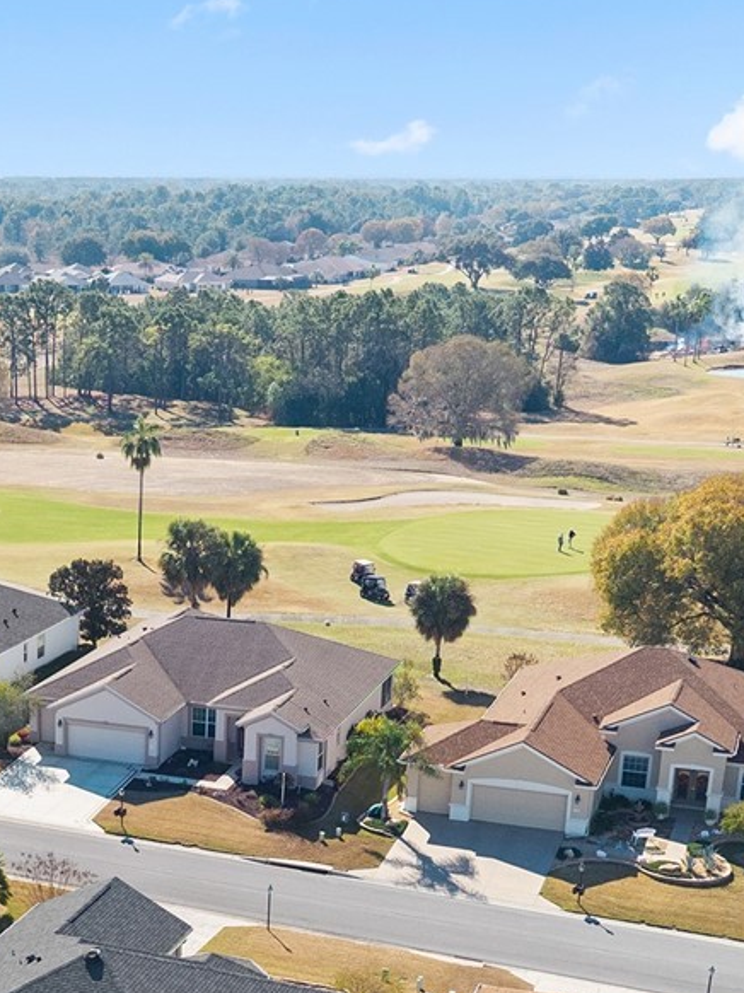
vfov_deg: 28.6
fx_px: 1893
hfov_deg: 21.7
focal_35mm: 66
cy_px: 838
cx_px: 63
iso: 200
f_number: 1.8
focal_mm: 8.67
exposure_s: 1/90
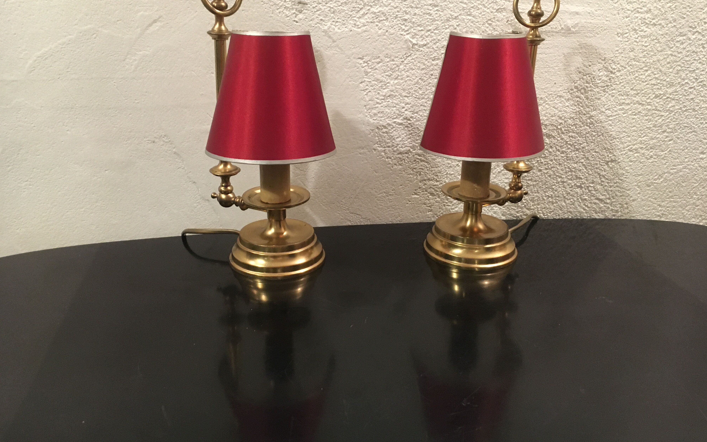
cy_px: 191
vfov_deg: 40.5
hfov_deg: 61.2
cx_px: 355
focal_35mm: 31
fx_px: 597
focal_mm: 4.15
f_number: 2.2
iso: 250
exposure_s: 1/17
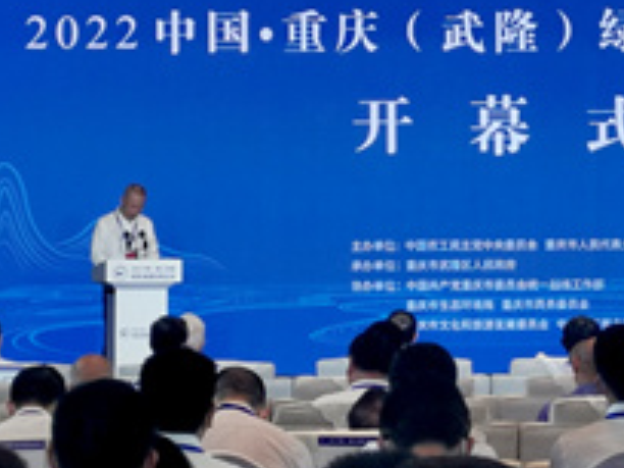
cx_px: 560
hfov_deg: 12.1
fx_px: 2920
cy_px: 251
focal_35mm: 162
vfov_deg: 9.2
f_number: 1.8
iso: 100
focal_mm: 5.58
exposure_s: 1/100
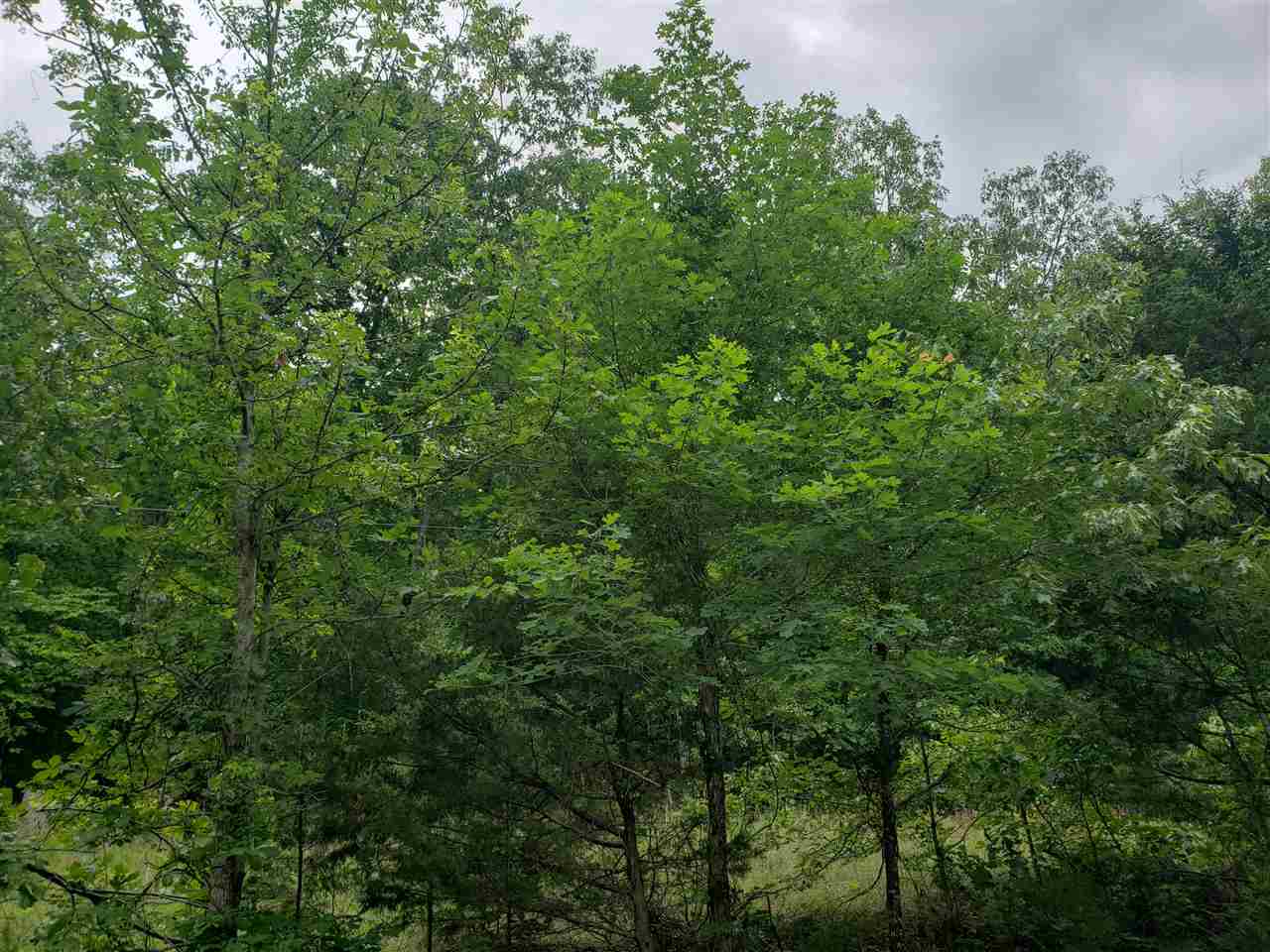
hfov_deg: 67.3
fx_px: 954
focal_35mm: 26
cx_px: 635
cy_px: 476
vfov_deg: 53.1
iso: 50
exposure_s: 1/720
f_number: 2.4
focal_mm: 4.3
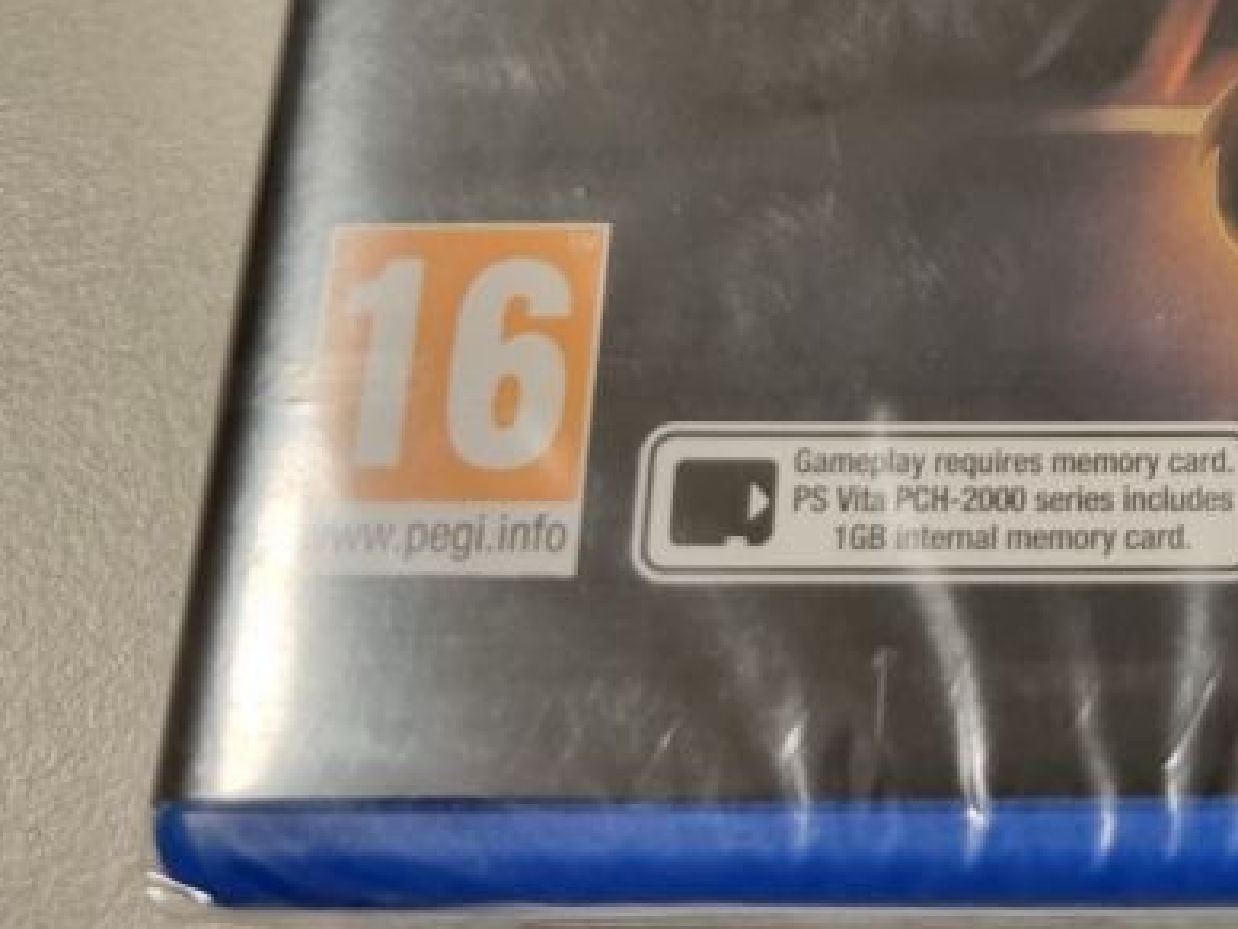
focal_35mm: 67
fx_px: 2396
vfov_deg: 20.5
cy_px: -195
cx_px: 1292
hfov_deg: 27.0
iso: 500
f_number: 1.8
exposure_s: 1/50
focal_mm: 5.4
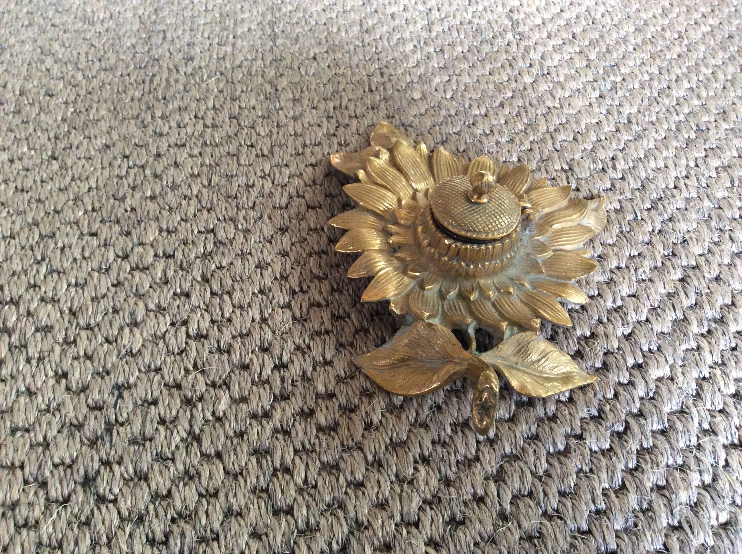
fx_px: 685
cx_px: 371
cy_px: 277
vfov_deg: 44.1
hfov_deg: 56.9
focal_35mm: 32
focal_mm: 3.3
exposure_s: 1/25
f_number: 2.4
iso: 200
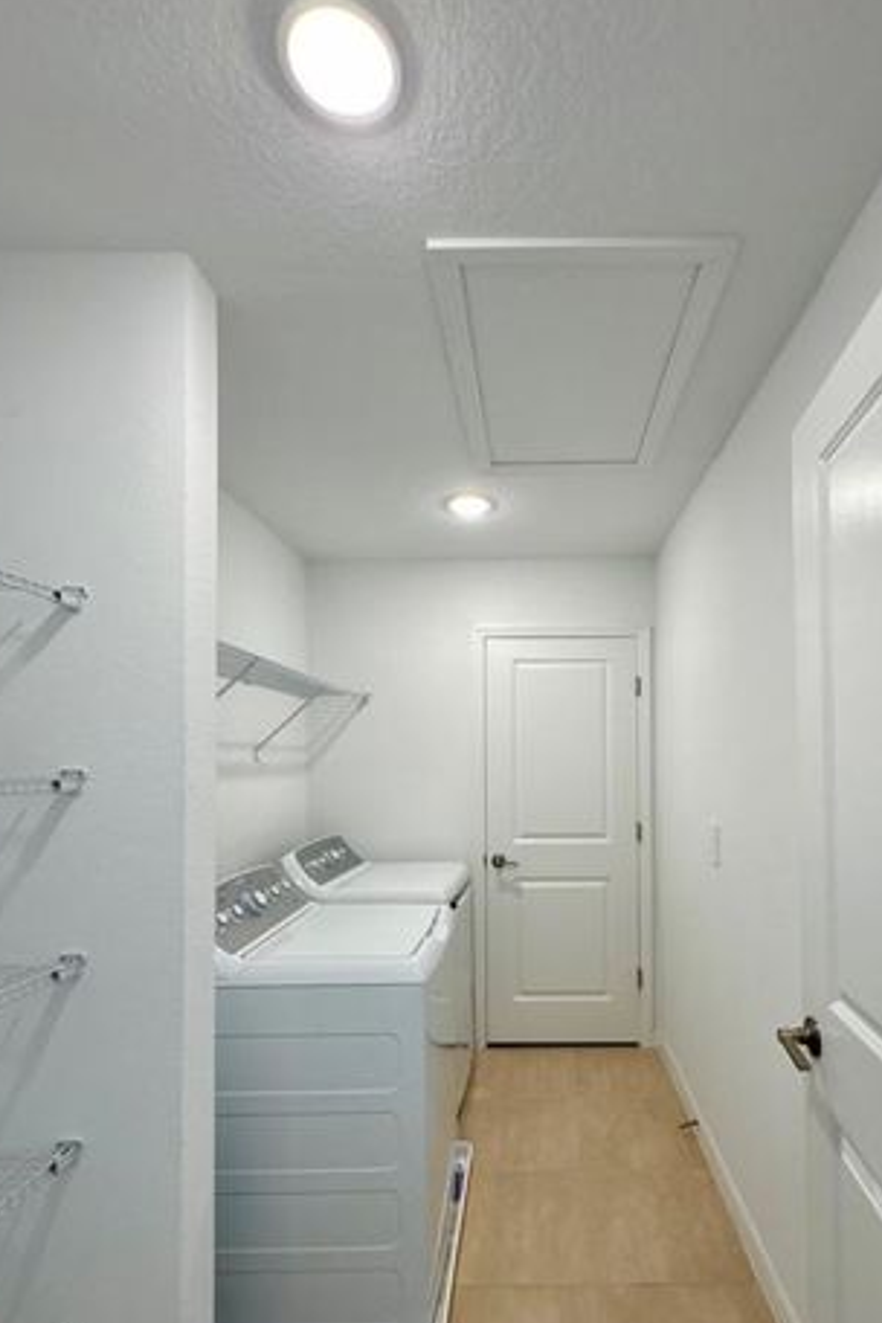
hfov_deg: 69.6
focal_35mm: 17
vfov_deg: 92.8
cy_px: 749
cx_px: 535
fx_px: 625
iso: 125
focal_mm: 2.22
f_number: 2.2
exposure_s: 1/120
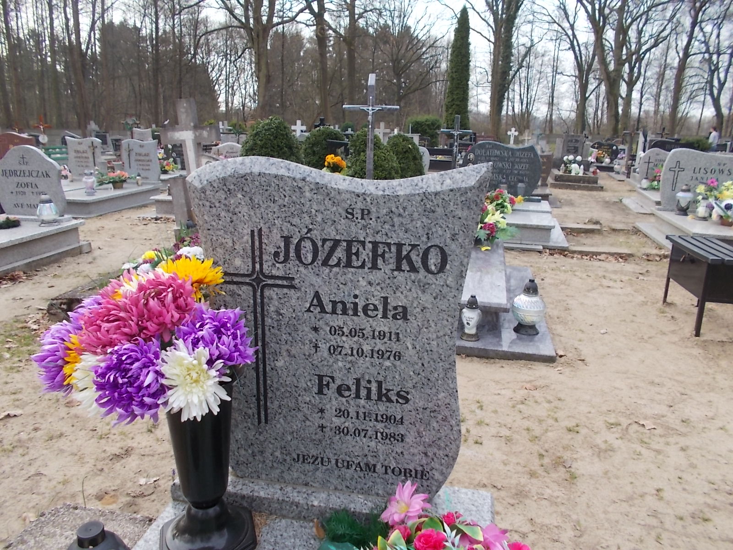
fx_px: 551
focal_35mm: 26
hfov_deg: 67.3
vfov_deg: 53.1
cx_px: 366
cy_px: 275
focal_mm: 4.6
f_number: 3.2
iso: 80
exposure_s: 1/160
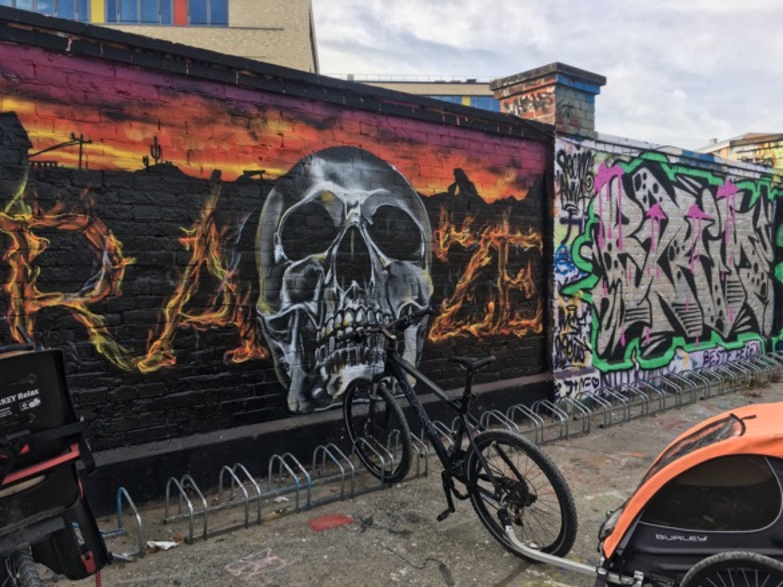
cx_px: 392
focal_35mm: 29
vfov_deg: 48.2
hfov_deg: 61.7
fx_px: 656
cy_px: 294
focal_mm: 4.15
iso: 25
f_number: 2.2
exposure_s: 1/434
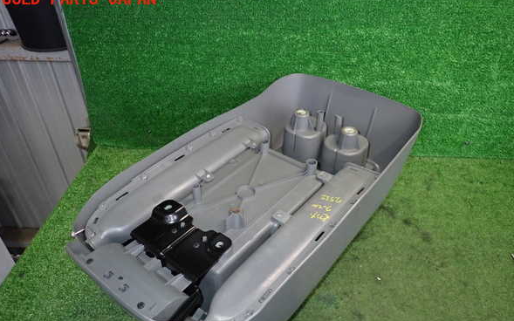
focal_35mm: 27
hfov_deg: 68.4
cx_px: 259
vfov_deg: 45.9
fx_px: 378
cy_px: 184
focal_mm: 4.5
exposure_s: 1/100
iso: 400
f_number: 2
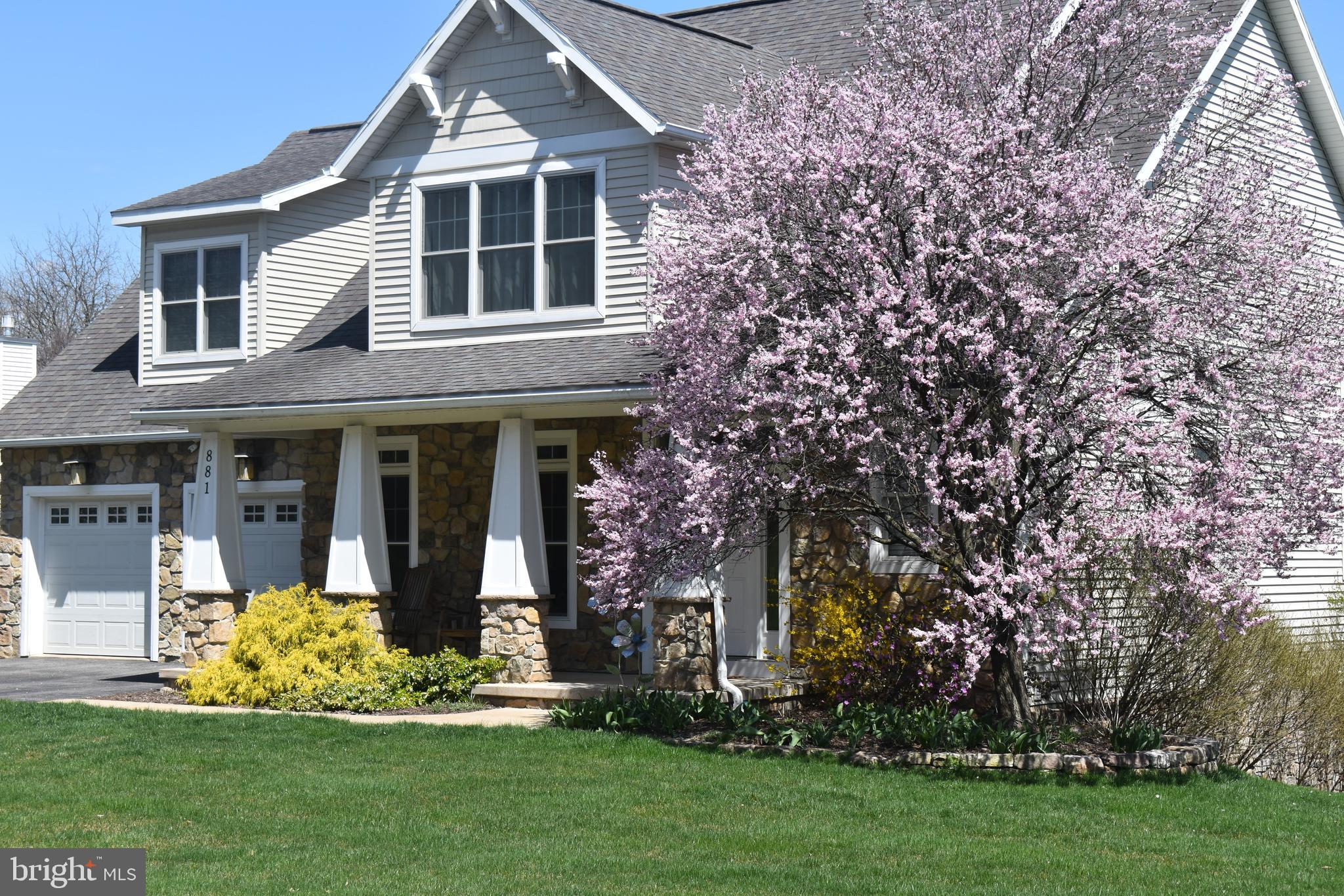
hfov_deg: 33.4
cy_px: 448
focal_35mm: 60
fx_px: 2240
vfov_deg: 22.6
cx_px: 672
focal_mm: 40
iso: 100
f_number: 8
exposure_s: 1/250
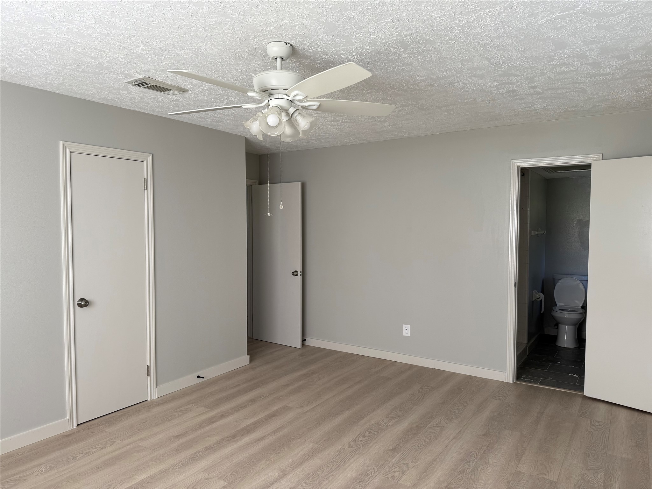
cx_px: 326
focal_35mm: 24
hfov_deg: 71.6
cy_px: 244
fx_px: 452
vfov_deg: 56.8
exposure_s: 1/121
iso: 80
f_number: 1.78
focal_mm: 6.76
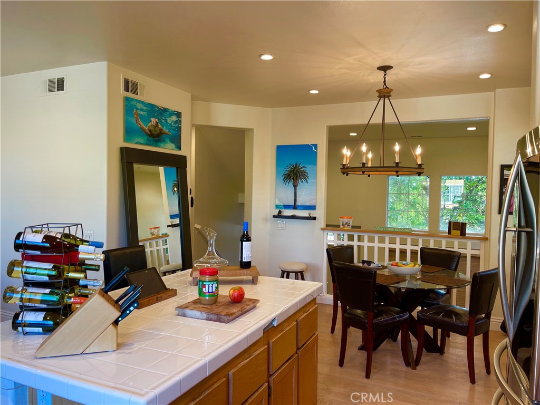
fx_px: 390
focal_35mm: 25
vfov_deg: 54.9
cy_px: 202
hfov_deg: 69.4
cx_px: 270
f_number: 1.6
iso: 64
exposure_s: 1/120
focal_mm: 5.1
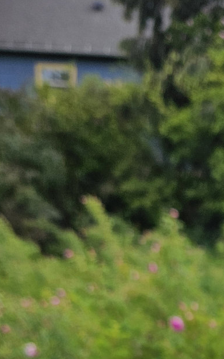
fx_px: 615
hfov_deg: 19.1
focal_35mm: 63
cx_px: 288
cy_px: 425
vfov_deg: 28.5
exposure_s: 1/1321
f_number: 1.8
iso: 40
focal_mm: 5.4
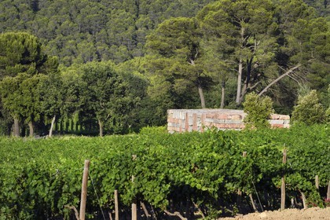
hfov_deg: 10.3
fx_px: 1833
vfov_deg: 6.9
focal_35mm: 200
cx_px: 165
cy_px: 110
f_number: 18
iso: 200
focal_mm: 200
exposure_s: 1/160
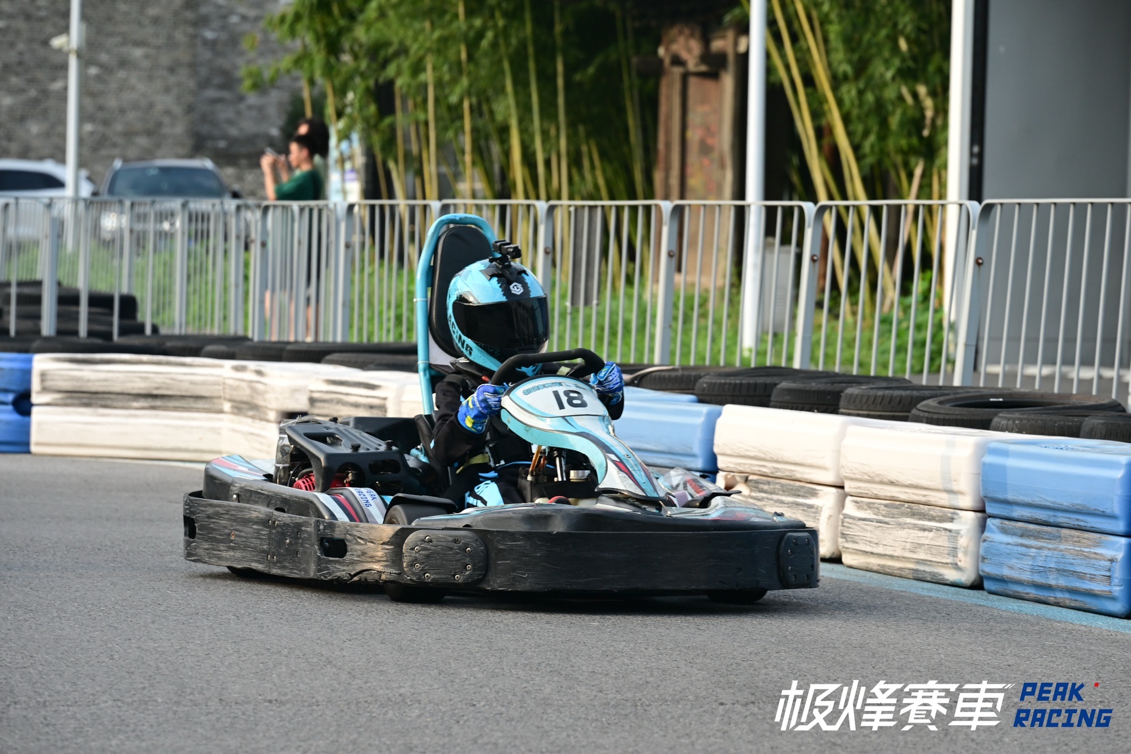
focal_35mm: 180
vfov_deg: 7.6
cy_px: 377
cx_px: 566
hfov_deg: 11.4
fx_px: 5655
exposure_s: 1/500
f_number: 8
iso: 640
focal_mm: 180
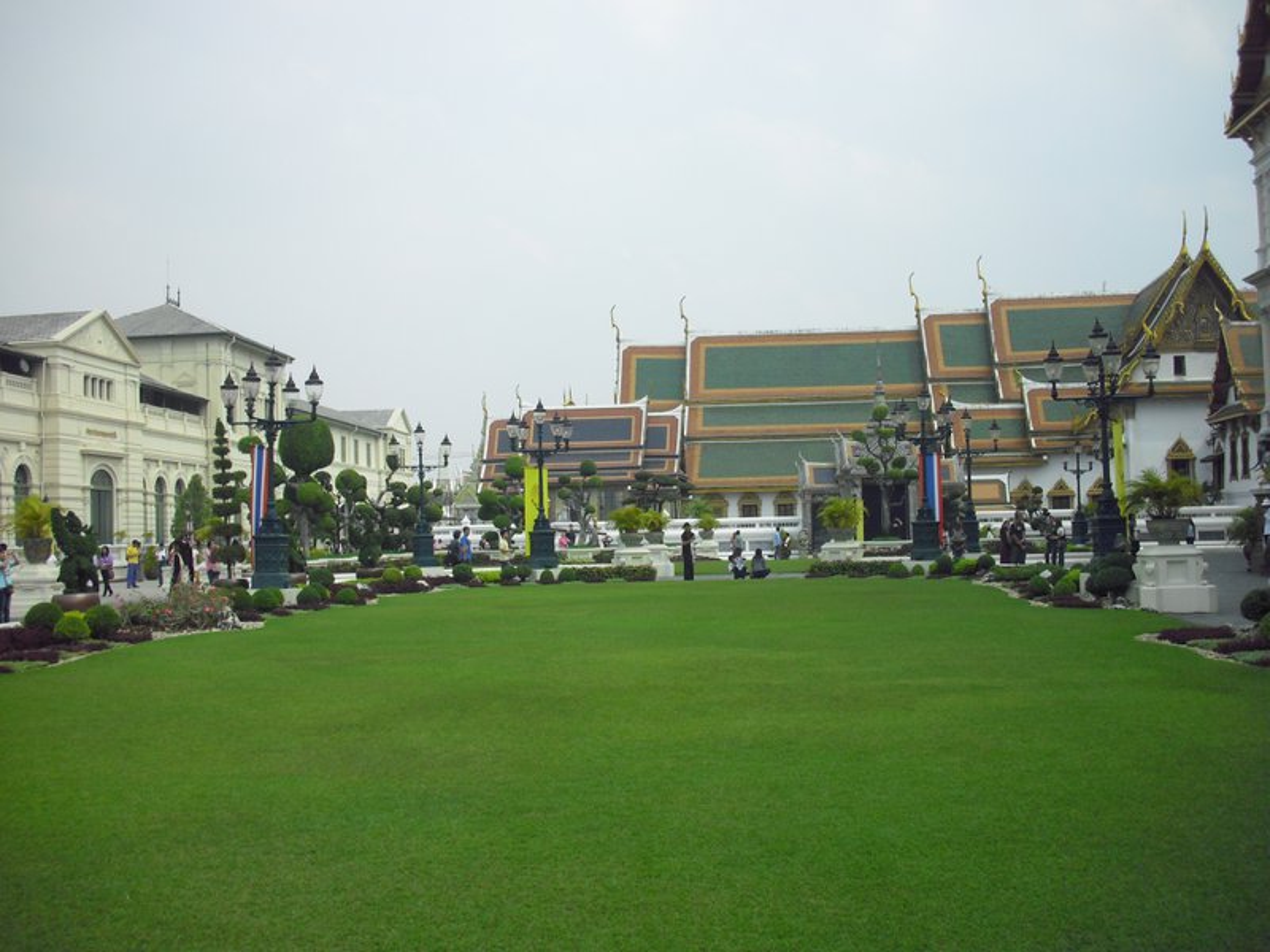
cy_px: 476
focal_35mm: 38
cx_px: 635
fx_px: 1394
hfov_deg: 49.0
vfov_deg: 37.7
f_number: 8
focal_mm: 6.2
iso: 100
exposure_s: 1/200
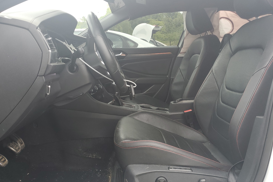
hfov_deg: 65.5
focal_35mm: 28
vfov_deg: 46.4
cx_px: 134
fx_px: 212
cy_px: 98
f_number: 1.5
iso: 50
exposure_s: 1/200
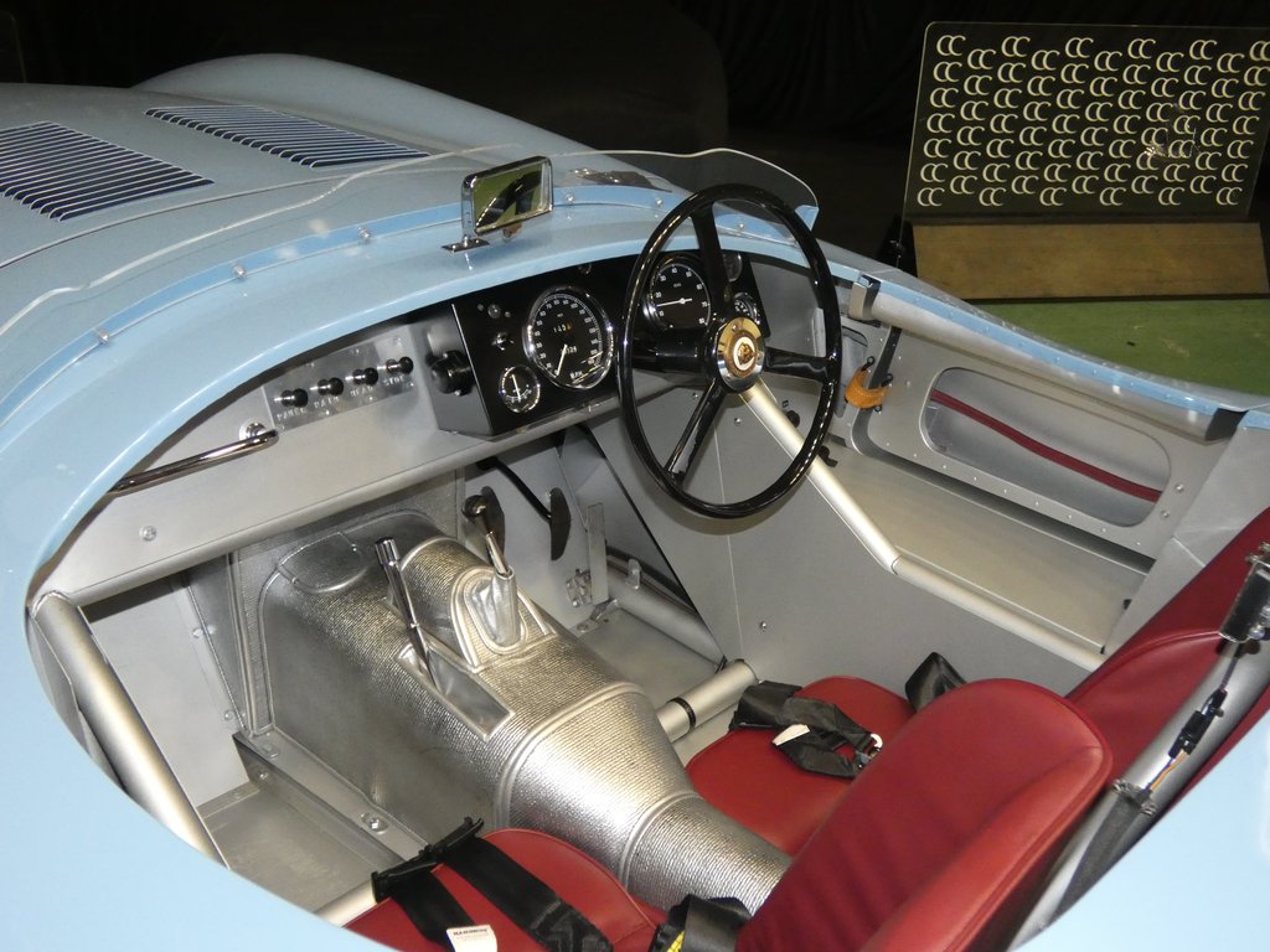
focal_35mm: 36
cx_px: 635
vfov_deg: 39.7
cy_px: 476
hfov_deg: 51.4
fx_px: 1321
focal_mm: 6.5
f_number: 3.5
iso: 800
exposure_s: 1/250
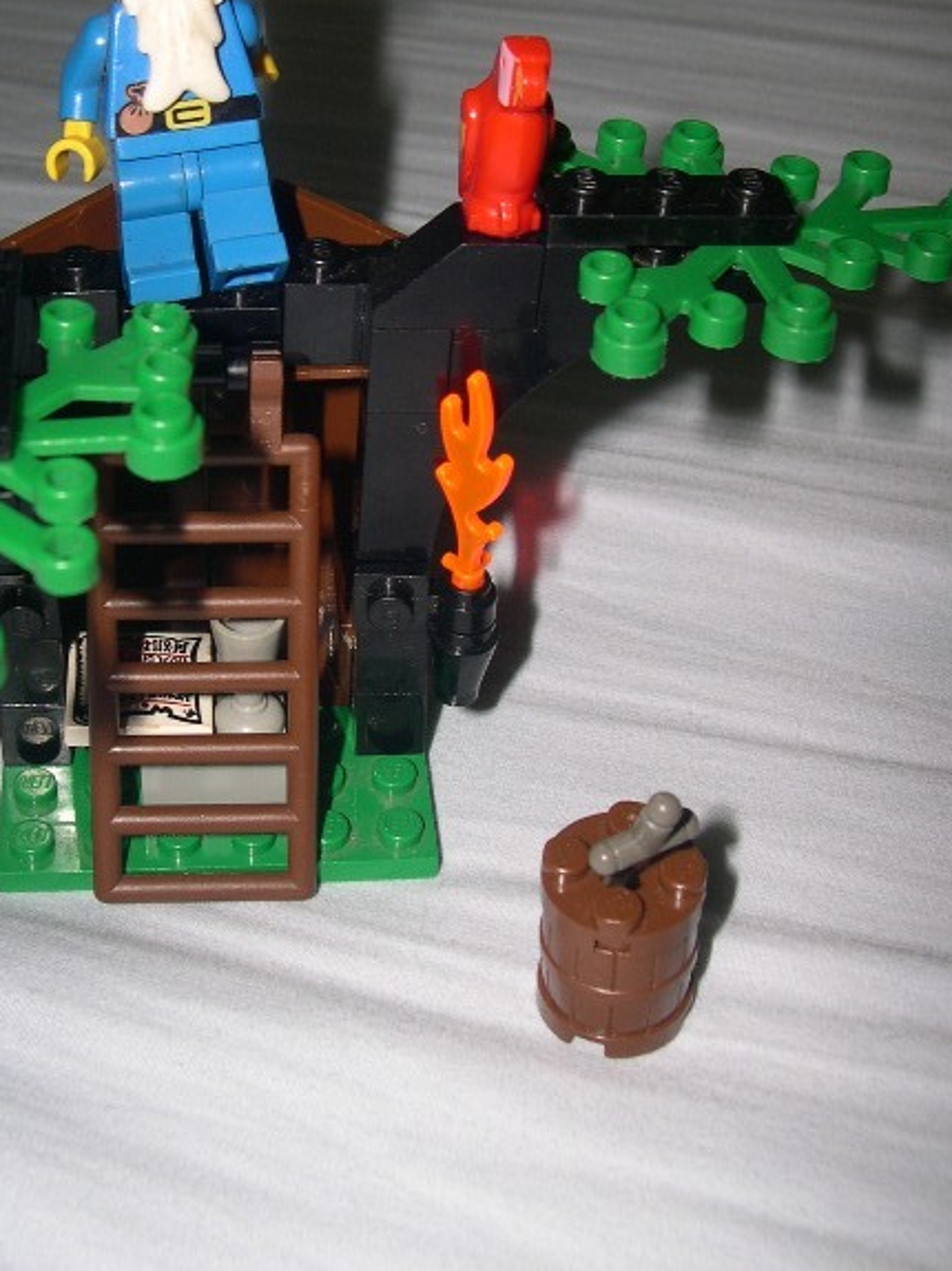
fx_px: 1945
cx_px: 310
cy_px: 512
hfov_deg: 27.3
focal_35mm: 53
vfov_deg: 36.1
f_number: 7.6
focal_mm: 8
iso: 100
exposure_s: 1/60
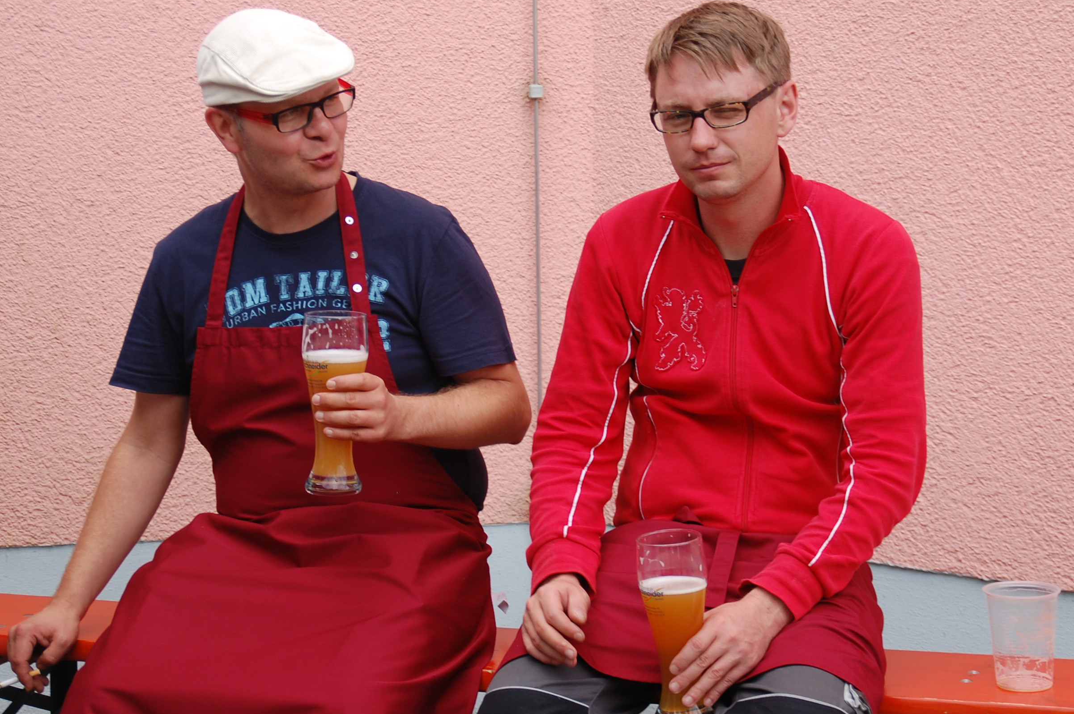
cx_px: 522
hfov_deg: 21.7
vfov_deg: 14.5
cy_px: 341
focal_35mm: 94
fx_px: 2802
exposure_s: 1/125
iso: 220
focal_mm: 50
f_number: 5.6
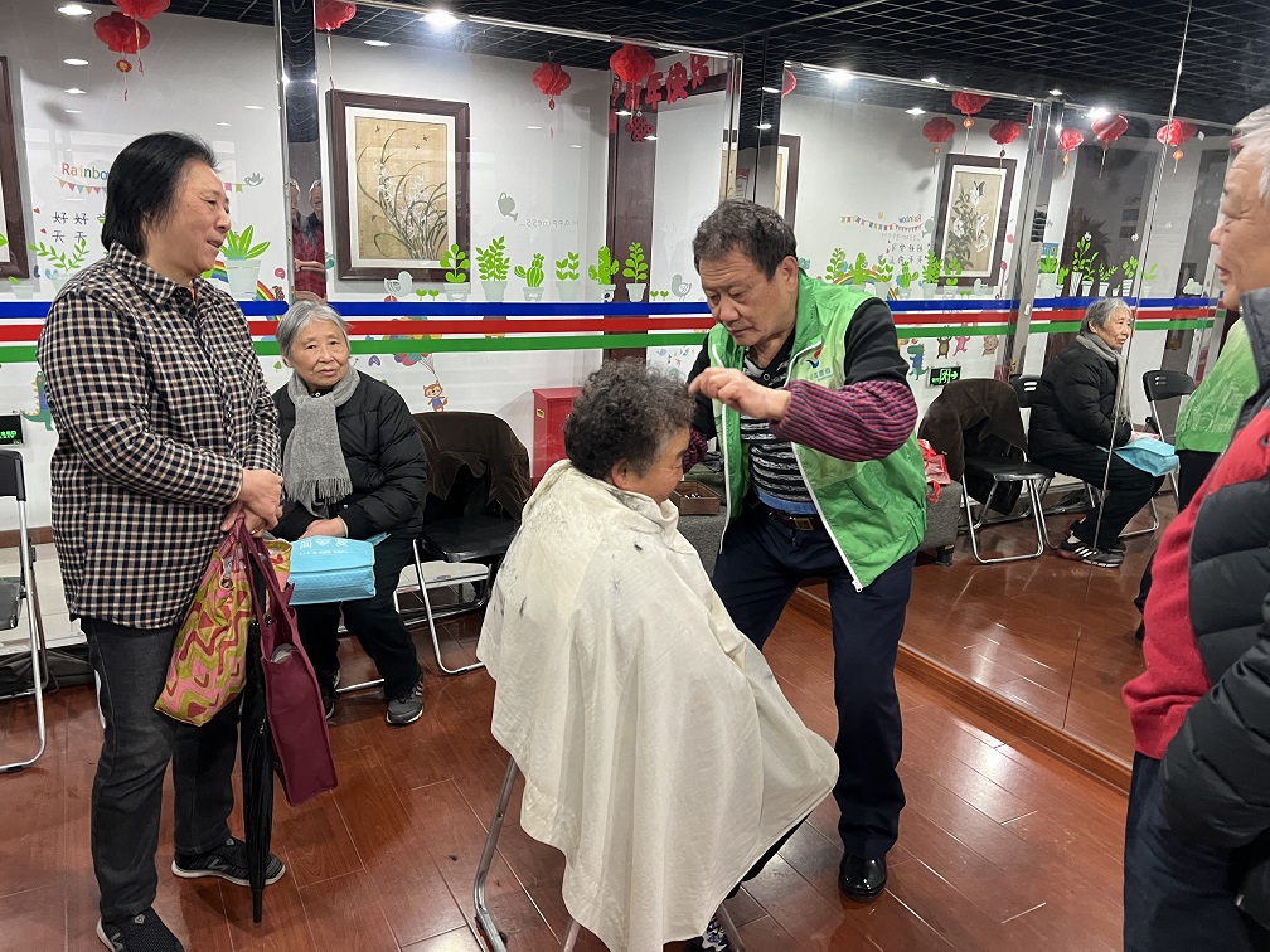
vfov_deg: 53.1
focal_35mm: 26
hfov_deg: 67.3
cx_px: 635
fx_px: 954
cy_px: 476
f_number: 1.5
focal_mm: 5.7
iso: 250
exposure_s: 1/50
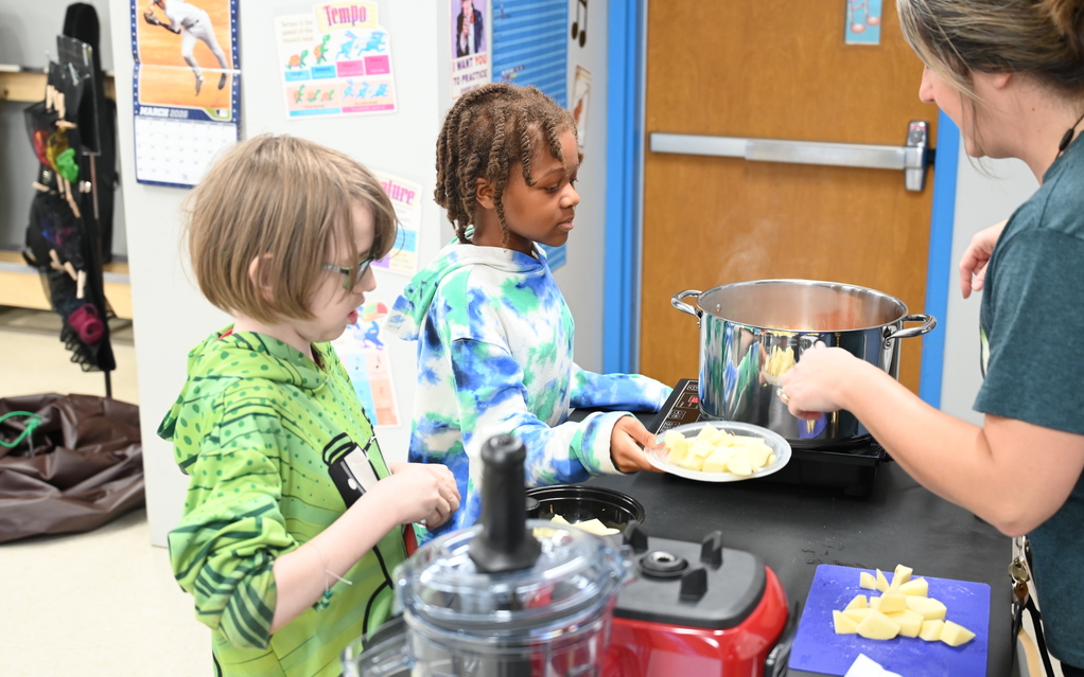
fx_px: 1477
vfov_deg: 25.8
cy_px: 322
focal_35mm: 50
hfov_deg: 40.3
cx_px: 542
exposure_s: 1/125
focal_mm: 49
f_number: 4
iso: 2000
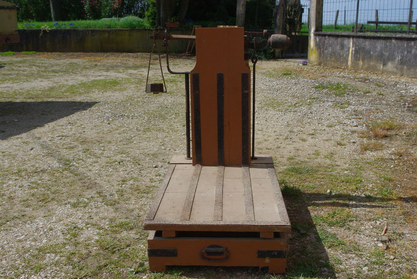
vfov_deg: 34.3
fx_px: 452
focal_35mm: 39
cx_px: 208
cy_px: 140
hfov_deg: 49.5
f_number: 9.5
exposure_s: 1/750
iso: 400
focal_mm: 26.25
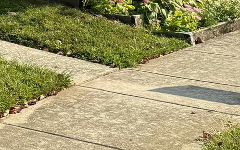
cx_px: -254
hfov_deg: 14.8
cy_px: -116
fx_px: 739
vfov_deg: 10.9
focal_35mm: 113
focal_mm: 6.76
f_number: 1.78
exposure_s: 1/2415
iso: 80
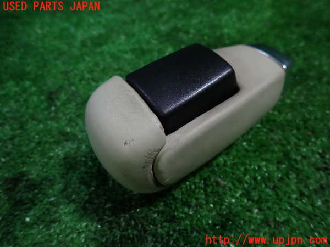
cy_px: 124
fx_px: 238
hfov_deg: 69.4
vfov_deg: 54.9
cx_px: 165
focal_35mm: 25
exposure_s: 1/60
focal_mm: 4.5
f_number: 2
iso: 200
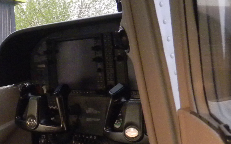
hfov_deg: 20.9
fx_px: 592
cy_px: 54
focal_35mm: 94
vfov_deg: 13.9
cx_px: -31
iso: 400
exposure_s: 1/45
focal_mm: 5
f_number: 3.9
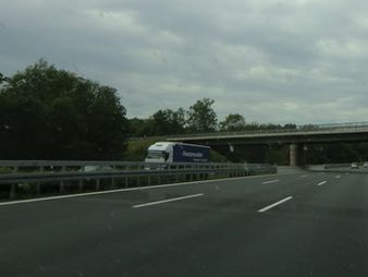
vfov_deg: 31.6
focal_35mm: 44
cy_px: 37
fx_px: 468
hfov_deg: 40.2
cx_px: 320
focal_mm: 4.3
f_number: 3.2
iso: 64
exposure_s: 1/800
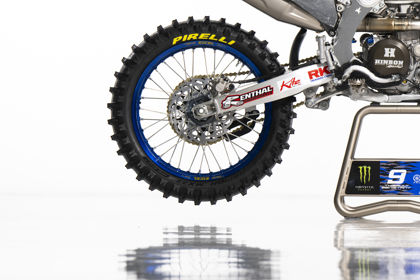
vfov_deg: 4.0
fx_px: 3978
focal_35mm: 341
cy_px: 60
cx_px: 388
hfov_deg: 6.0
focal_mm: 180
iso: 400
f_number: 5
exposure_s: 1/400
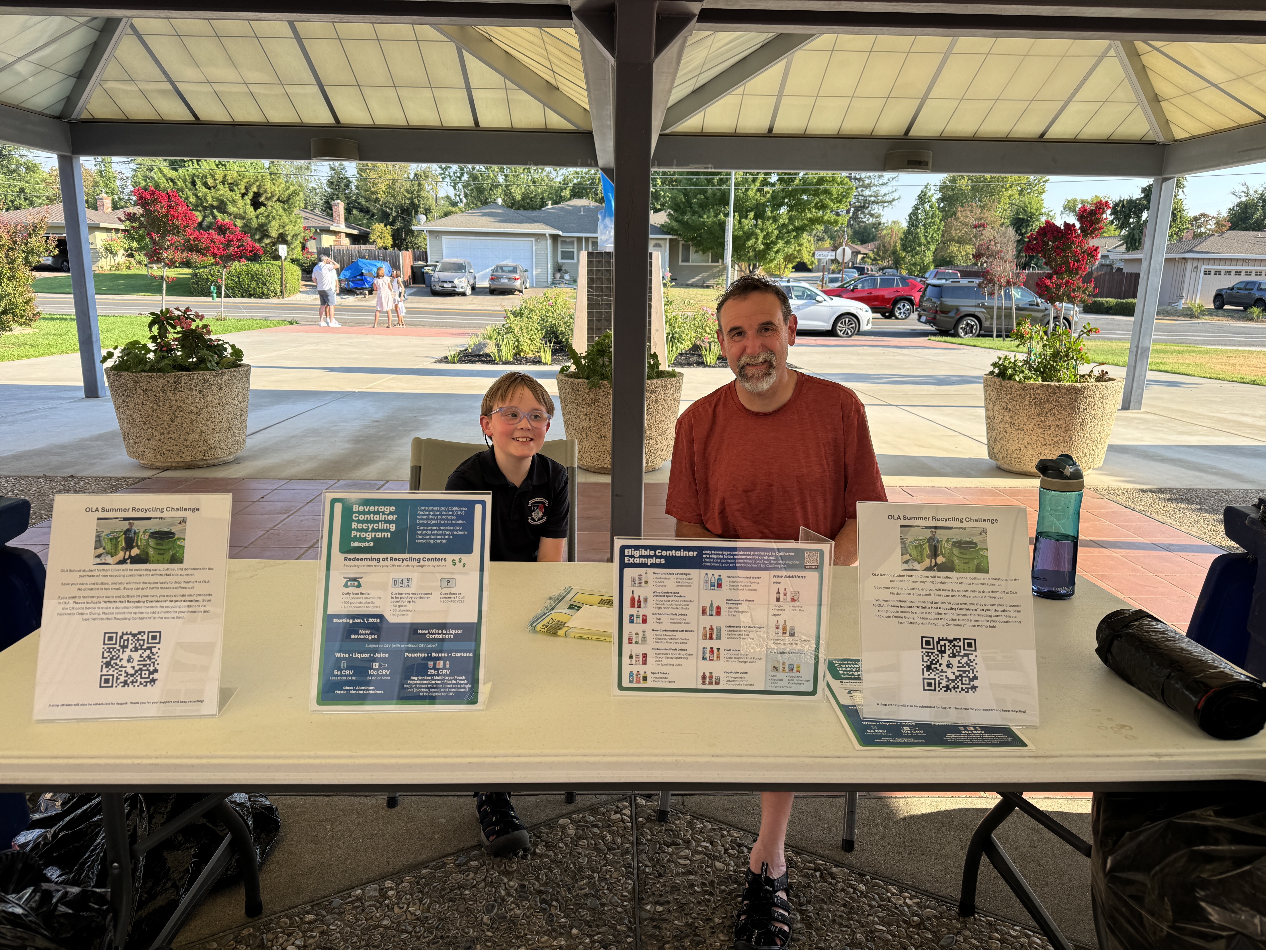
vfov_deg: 56.8
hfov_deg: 71.6
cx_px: 633
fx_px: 878
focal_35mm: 24
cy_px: 475
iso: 80
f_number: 1.78
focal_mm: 6.76
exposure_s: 1/980
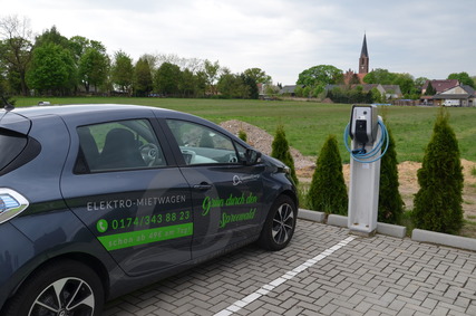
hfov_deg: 57.3
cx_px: 238
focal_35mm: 33
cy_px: 158
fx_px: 436
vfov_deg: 39.8
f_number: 7.1
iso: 200
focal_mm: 22
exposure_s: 1/200
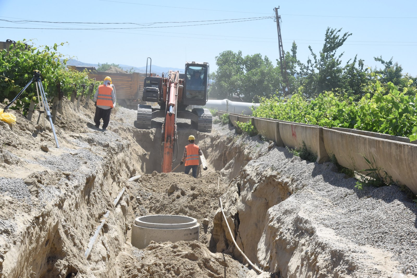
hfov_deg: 32.4
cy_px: 139
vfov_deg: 21.9
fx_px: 718
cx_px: 208
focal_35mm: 62
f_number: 13
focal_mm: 62
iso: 1000
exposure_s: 1/640
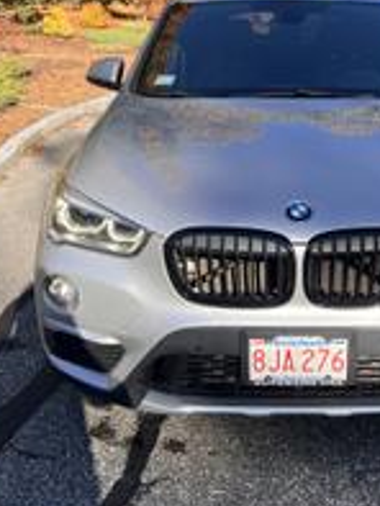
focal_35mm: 50
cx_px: 285
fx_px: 731
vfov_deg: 37.7
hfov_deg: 28.7
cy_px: 162
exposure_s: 1/1252
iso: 50
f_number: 1.5
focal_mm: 5.7
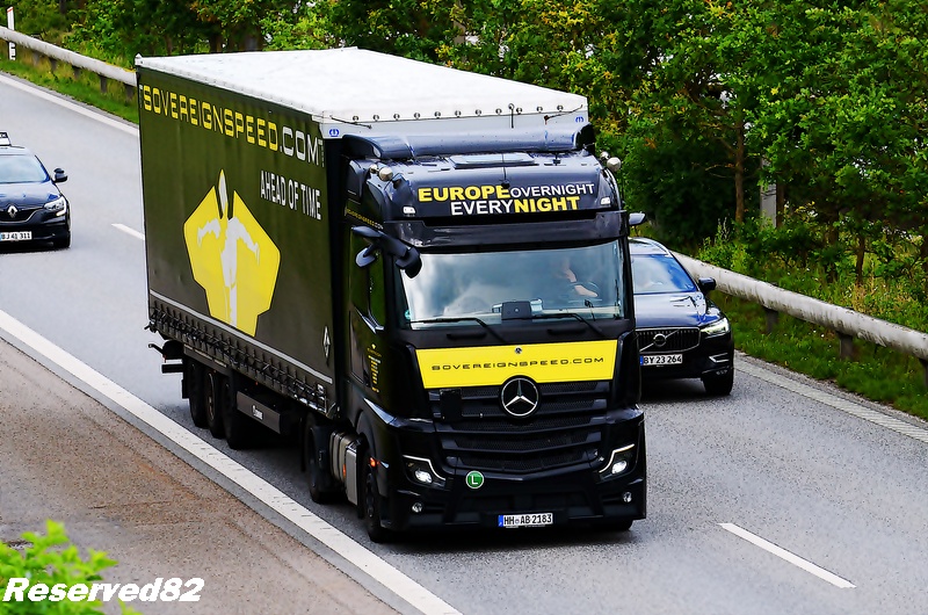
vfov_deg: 5.5
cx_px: 464
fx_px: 6367
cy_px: 308
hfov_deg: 8.3
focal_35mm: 248
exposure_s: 1/1000
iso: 640
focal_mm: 165
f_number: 7.1
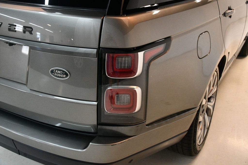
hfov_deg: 49.6
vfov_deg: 34.2
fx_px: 269
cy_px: 82
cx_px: 124
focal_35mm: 39
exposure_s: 1/125
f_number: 3.8
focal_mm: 26
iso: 1600
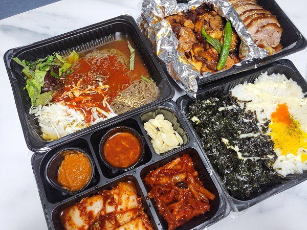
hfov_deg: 67.3
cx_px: 154
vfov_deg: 53.1
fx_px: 231
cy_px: 115
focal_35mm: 26
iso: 320
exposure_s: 1/120
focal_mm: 4.25
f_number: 1.8
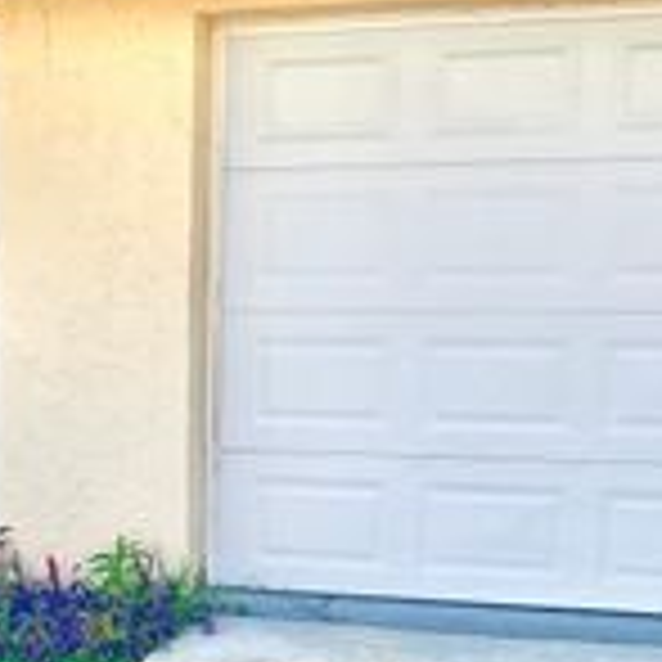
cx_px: 86
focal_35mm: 78
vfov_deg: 22.1
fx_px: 1688
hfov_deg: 21.8
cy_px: 421
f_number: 1.5
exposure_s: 1/3571
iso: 50
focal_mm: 5.7
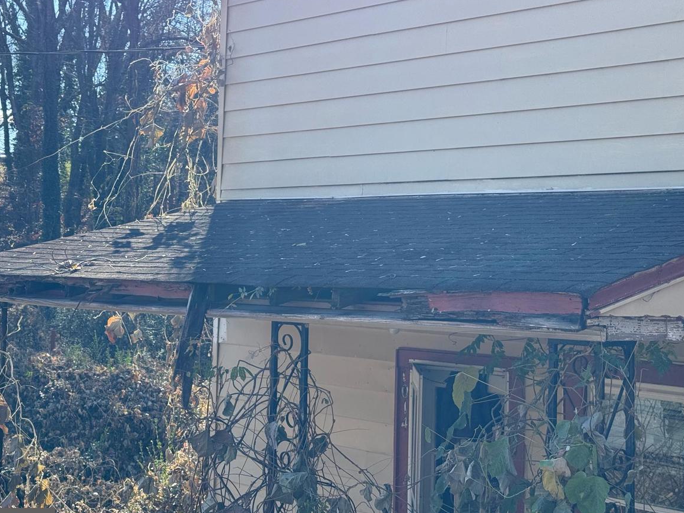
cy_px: 221
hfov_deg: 32.2
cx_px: 378
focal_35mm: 60
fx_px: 1186
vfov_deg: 24.4
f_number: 1.78
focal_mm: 6.76
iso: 64
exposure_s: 1/1307
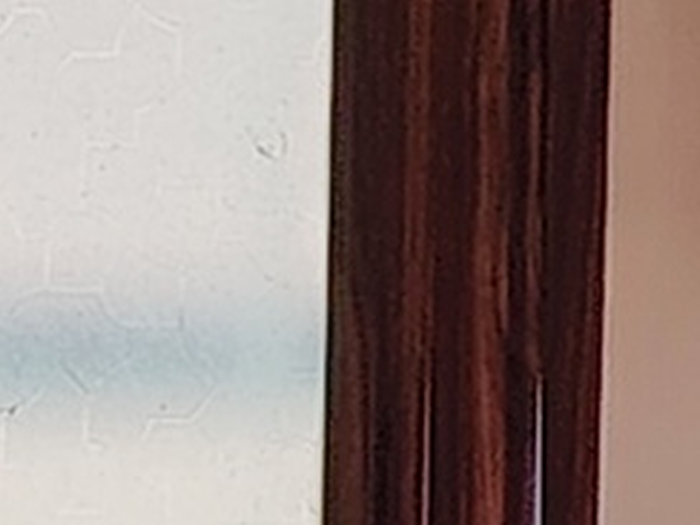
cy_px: 350
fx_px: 7037
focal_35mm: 348
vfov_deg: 4.3
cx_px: 2054
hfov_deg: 5.4
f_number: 1.75
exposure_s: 1/100
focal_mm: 5.25
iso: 117
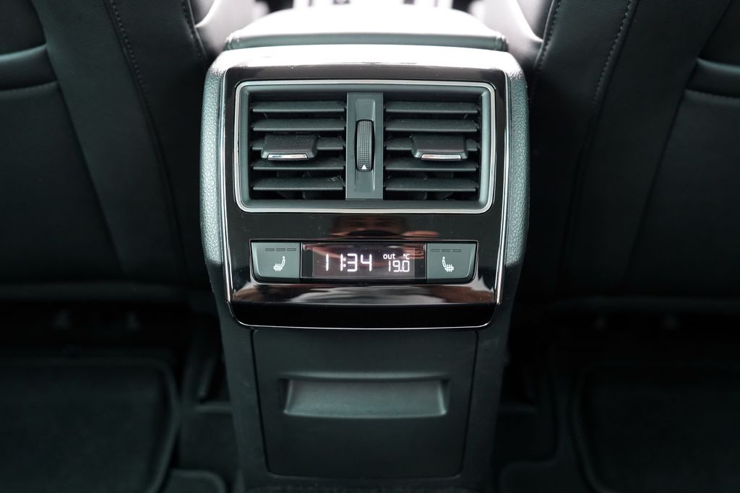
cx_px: 370
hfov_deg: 55.8
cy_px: 246
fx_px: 699
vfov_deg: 38.9
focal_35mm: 34
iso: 3200
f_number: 4
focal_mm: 34
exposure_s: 1/60
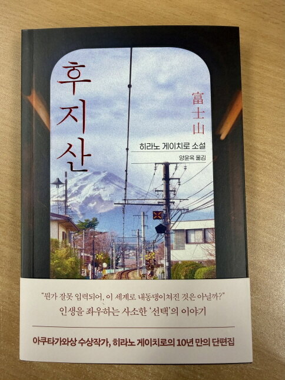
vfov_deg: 71.6
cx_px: 142
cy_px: 190
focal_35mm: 24
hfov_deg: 56.8
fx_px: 263
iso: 160
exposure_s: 1/120
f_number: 2.2
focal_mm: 2.22
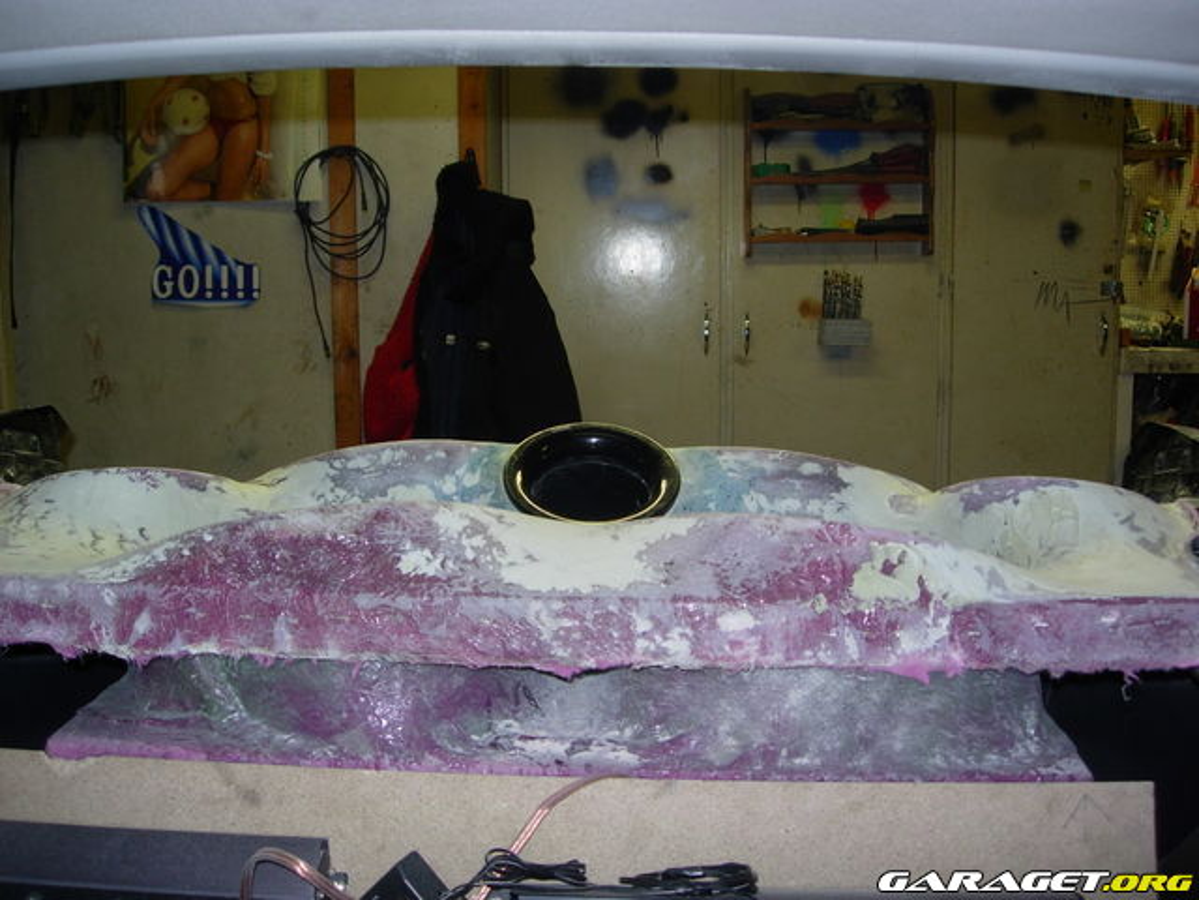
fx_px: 1316
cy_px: 450
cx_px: 600
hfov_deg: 49.0
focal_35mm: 38
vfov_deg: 37.7
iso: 79
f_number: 2.8
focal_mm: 7.8
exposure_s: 1/64
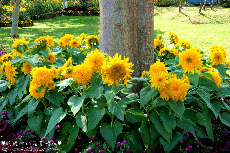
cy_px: 76
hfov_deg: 41.9
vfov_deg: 28.7
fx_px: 300
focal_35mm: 47
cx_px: 115
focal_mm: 31
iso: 1000
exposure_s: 1/40
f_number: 22
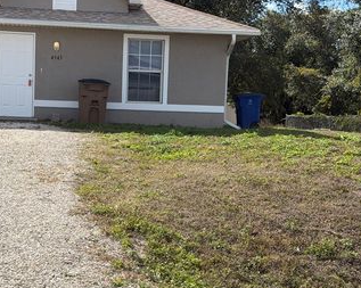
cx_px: 133
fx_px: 790
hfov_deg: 25.7
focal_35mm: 74
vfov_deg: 20.6
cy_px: 172
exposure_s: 1/4878
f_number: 1.78
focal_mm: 6.76
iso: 64
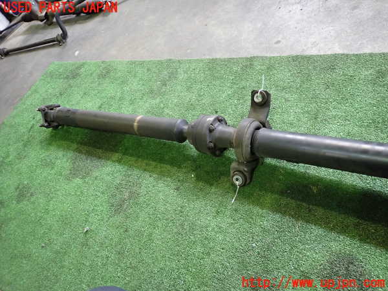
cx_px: 194
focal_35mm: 25
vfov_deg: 54.9
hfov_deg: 69.4
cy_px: 146
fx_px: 280
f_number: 2
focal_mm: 4.5
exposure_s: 1/30
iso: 500
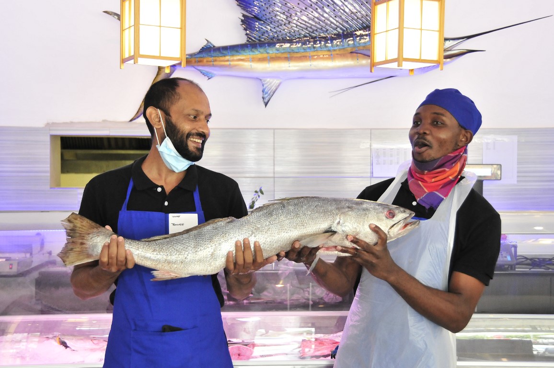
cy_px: 184
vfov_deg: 28.0
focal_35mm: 48
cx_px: 277
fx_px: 738
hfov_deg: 41.2
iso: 1250
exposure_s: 1/125
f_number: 4.2
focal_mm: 32
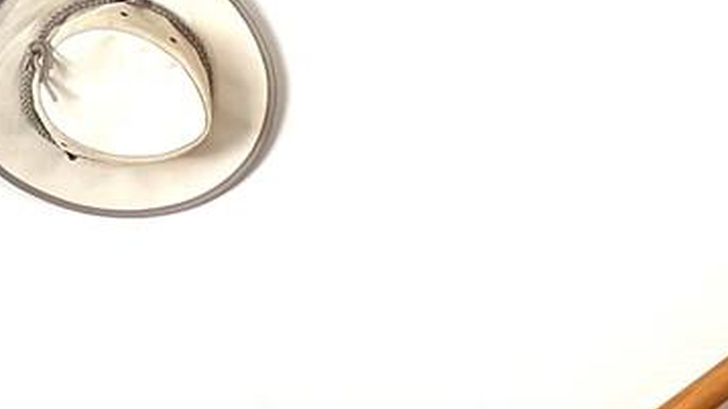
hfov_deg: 15.9
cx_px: 1255
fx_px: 2258
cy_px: 525
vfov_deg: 10.1
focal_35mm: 117
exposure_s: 1/60
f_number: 1.78
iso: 400
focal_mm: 6.76
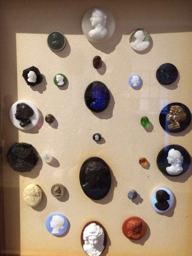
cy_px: 128
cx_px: 96
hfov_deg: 48.2
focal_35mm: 29
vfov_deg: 61.7
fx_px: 214
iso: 320
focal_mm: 4.15
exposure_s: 1/24
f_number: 2.2
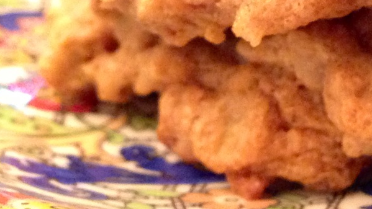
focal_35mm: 123
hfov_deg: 16.8
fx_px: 1213
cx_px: 419
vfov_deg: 9.5
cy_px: -126
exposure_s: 1/15
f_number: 2.4
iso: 500
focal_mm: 4.13
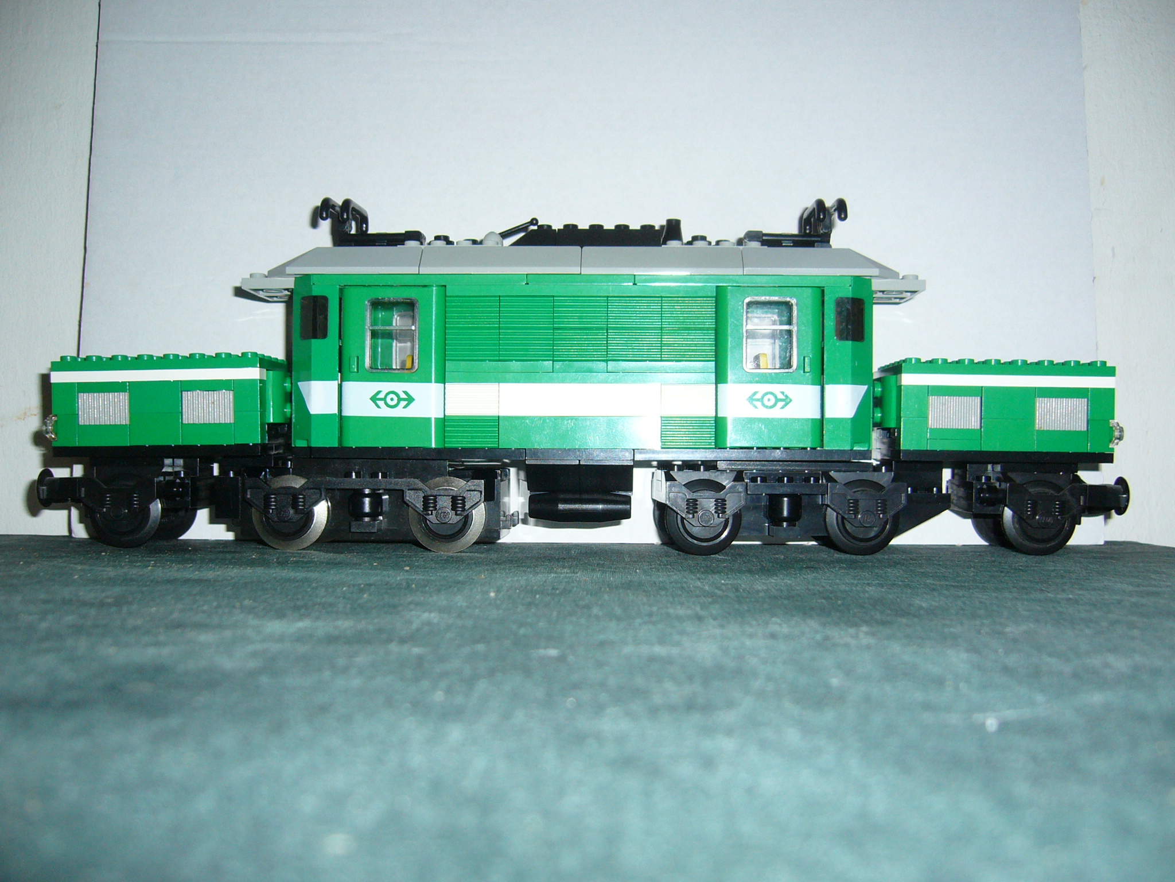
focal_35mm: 35
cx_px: 588
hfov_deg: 52.6
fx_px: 1188
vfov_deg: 40.7
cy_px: 441
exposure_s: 1/30
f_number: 2.8
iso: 100
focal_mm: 5.8
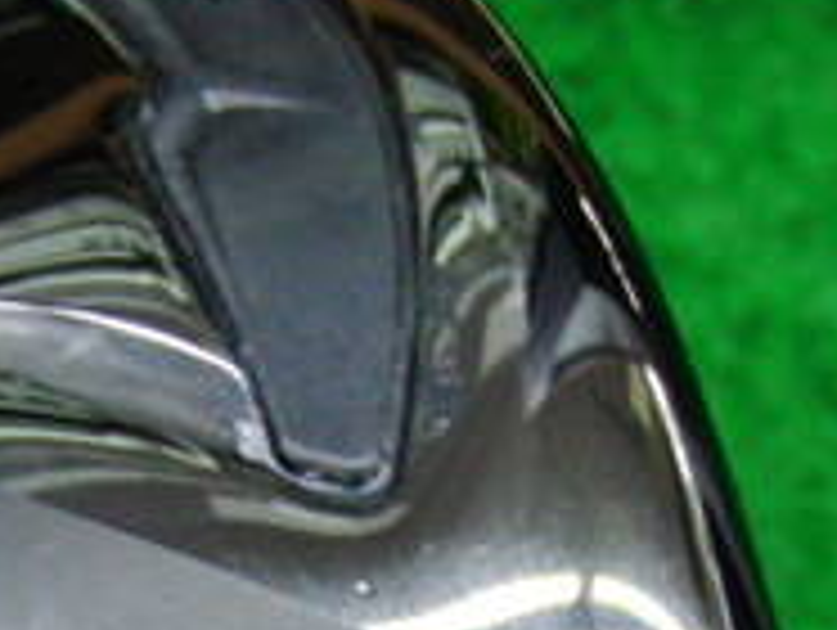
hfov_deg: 15.5
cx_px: 414
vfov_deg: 11.4
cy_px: 796
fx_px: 3075
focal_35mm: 127
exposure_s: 1/30
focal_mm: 6.42
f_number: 3.6
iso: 400
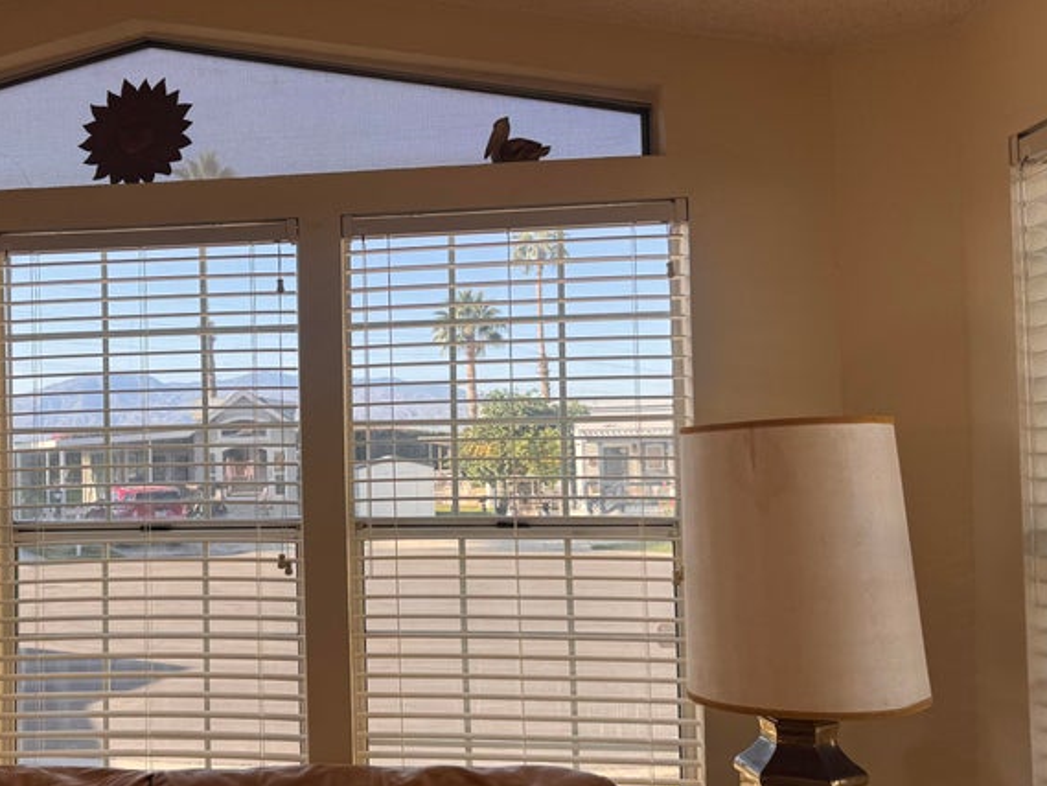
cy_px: 423
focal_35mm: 36
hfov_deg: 49.5
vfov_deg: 39.6
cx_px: 273
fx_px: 1089
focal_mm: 6.76
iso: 80
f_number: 1.78
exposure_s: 1/1094
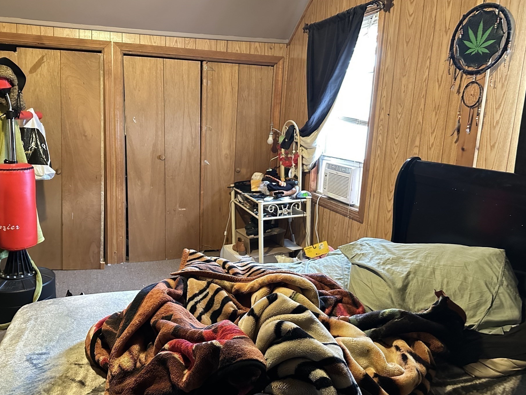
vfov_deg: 51.3
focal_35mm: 27
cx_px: 232
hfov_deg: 65.1
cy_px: 191
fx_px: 410
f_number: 1.78
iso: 1600
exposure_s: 1/24
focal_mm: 6.86
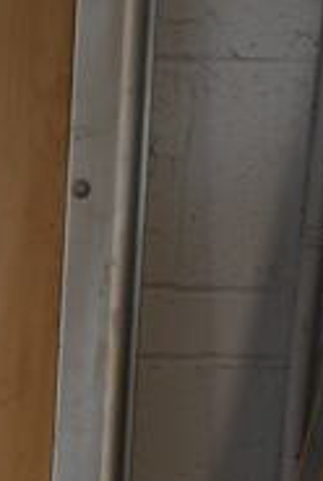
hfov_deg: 9.4
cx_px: -406
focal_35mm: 133
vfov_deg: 14.9
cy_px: 578
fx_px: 1783
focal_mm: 18
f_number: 3.5
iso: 160
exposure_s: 1/30
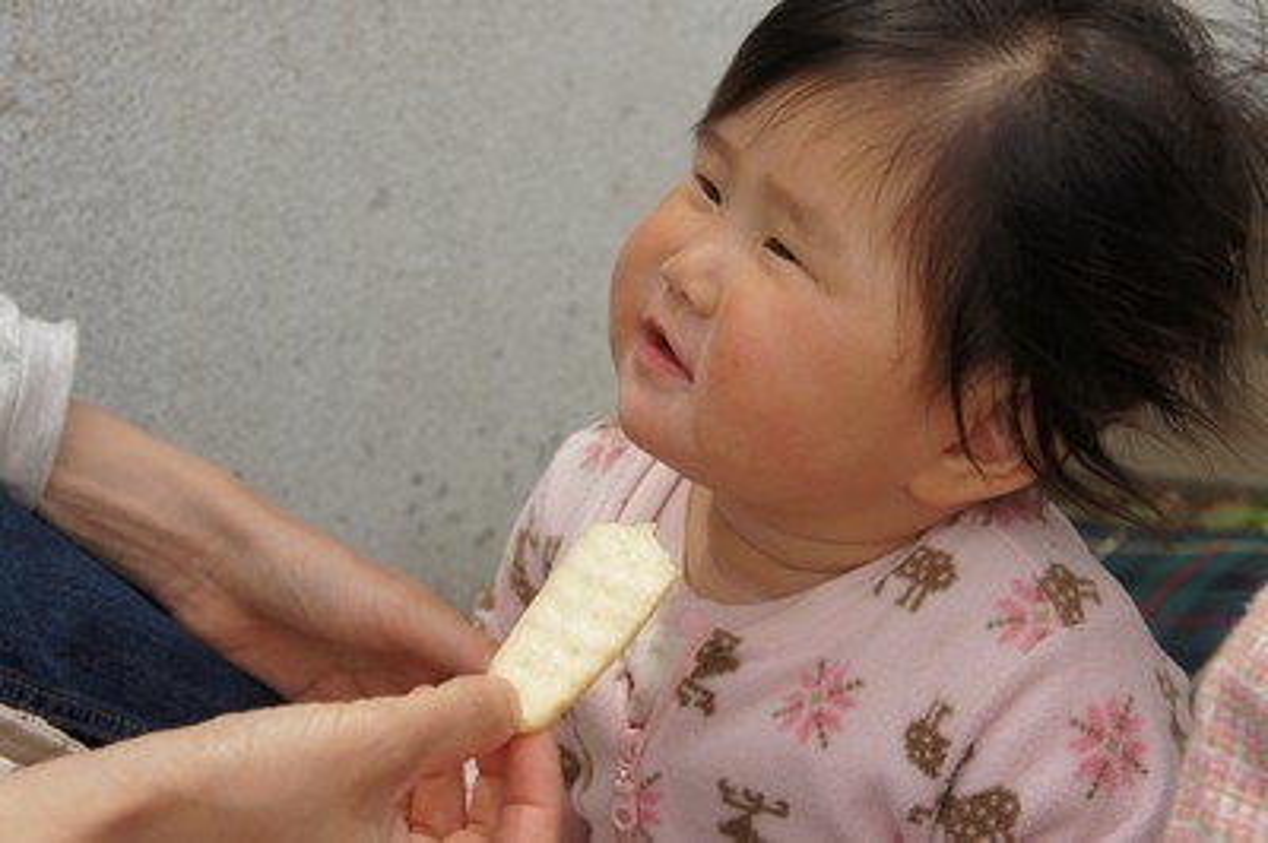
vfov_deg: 21.0
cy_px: 422
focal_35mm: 64
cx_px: 634
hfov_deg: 31.2
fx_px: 2270
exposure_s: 1/400
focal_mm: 43
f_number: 5.6
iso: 200
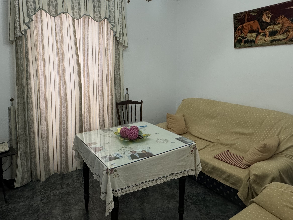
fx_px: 203
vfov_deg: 56.1
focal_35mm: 24
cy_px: 82
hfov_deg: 71.6
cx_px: 141
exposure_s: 1/50
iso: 320
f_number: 2.2
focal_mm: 2.22
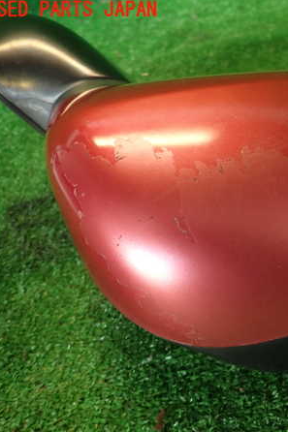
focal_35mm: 35
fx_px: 420
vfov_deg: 54.5
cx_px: 272
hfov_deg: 35.1
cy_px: 216
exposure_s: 1/50
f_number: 2
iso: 200
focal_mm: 4.5
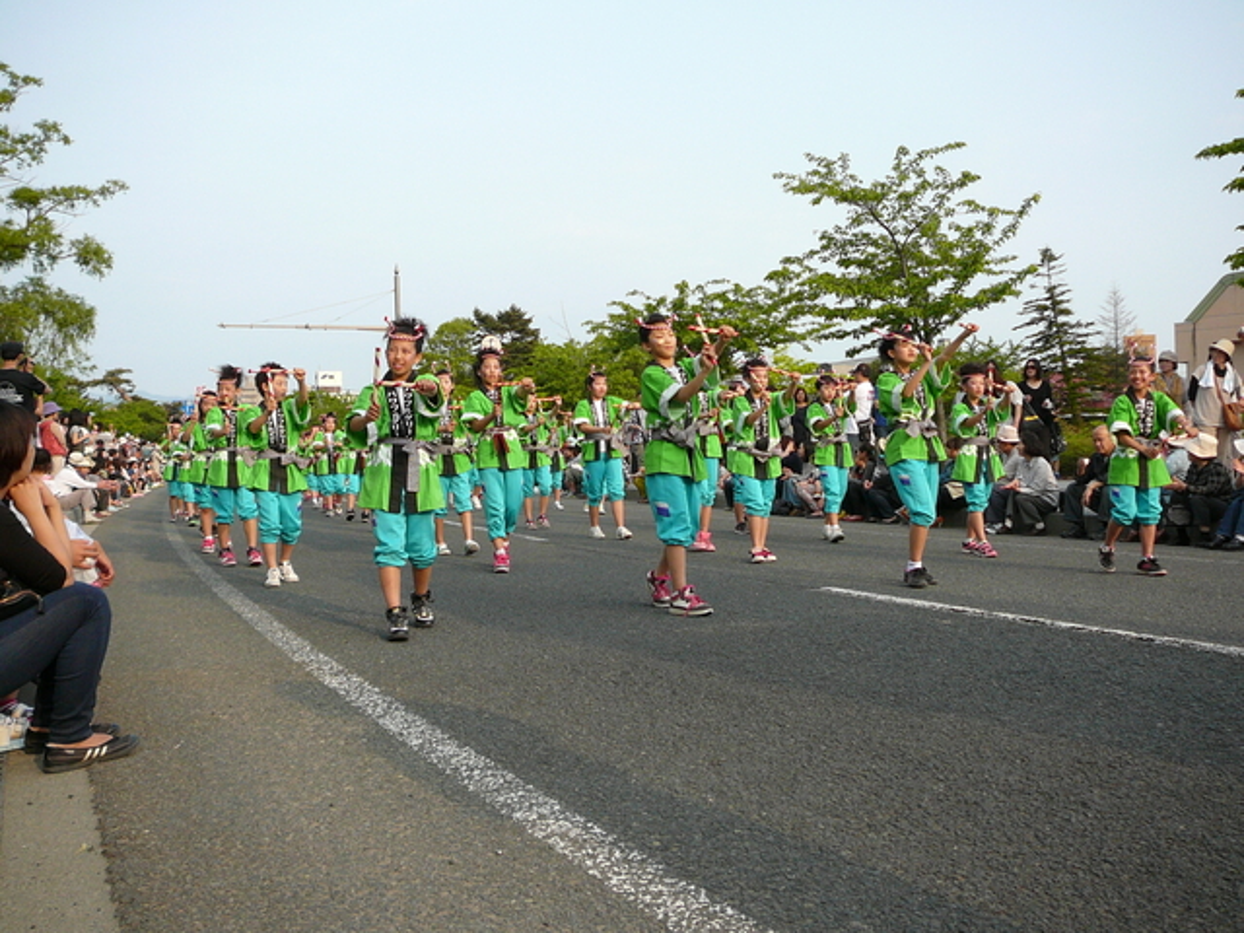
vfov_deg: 40.7
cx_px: 622
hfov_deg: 52.6
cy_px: 466
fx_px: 1258
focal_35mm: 35
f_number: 2.8
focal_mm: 5.2
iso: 100
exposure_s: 1/640
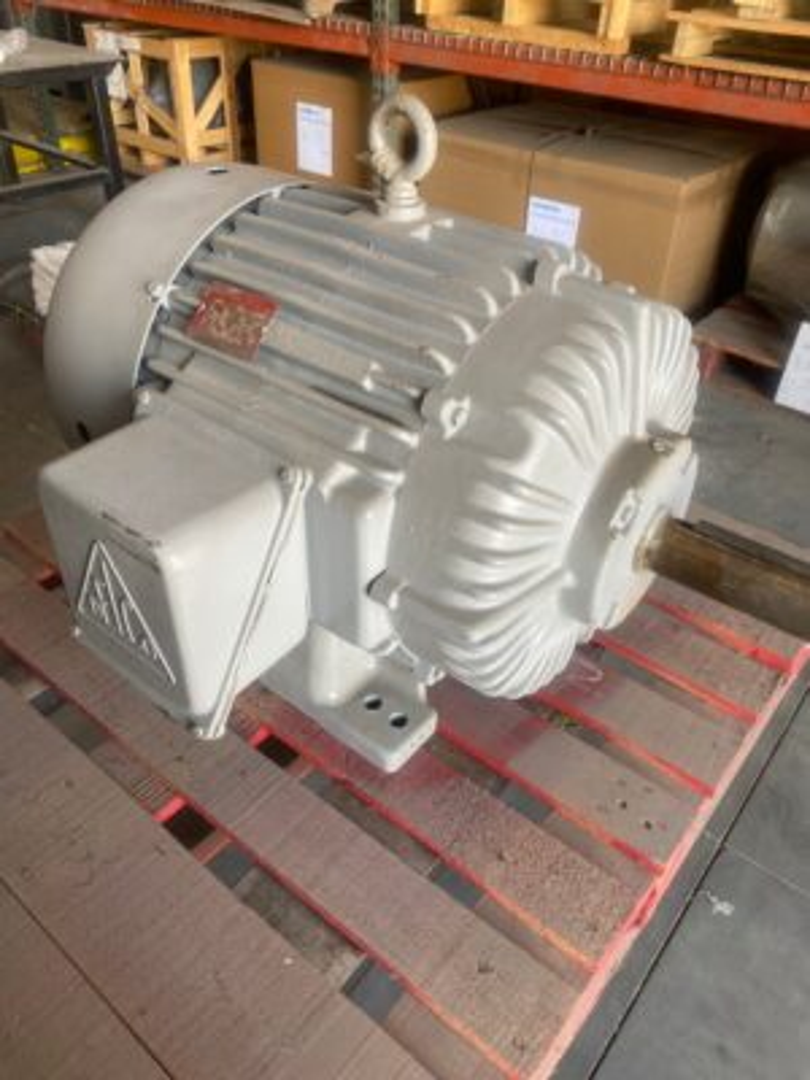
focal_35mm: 26
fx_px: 811
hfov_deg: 53.1
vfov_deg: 67.3
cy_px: 540
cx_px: 405
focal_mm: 4.25
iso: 80
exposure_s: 1/122
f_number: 1.8
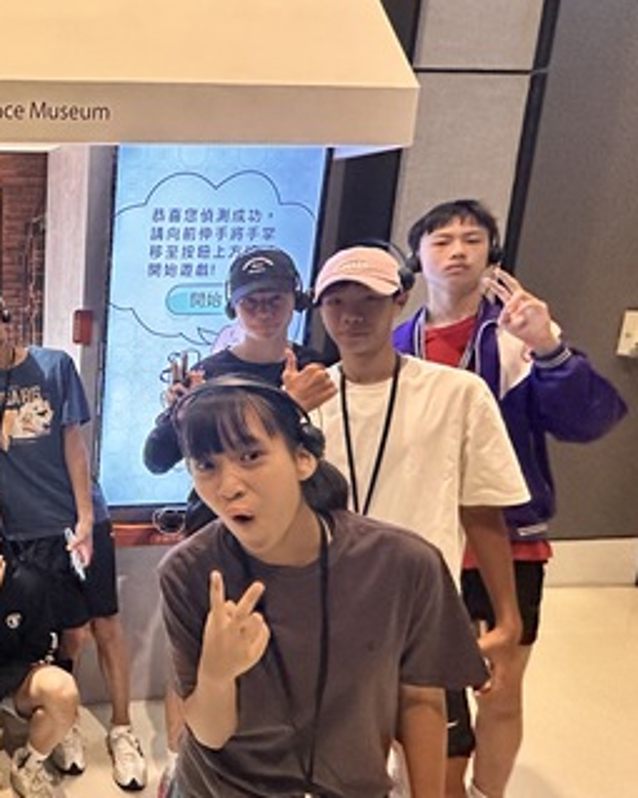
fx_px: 708
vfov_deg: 58.8
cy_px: 414
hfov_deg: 39.6
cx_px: -63
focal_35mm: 30
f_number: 2.2
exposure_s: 1/60
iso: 800
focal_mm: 2.22
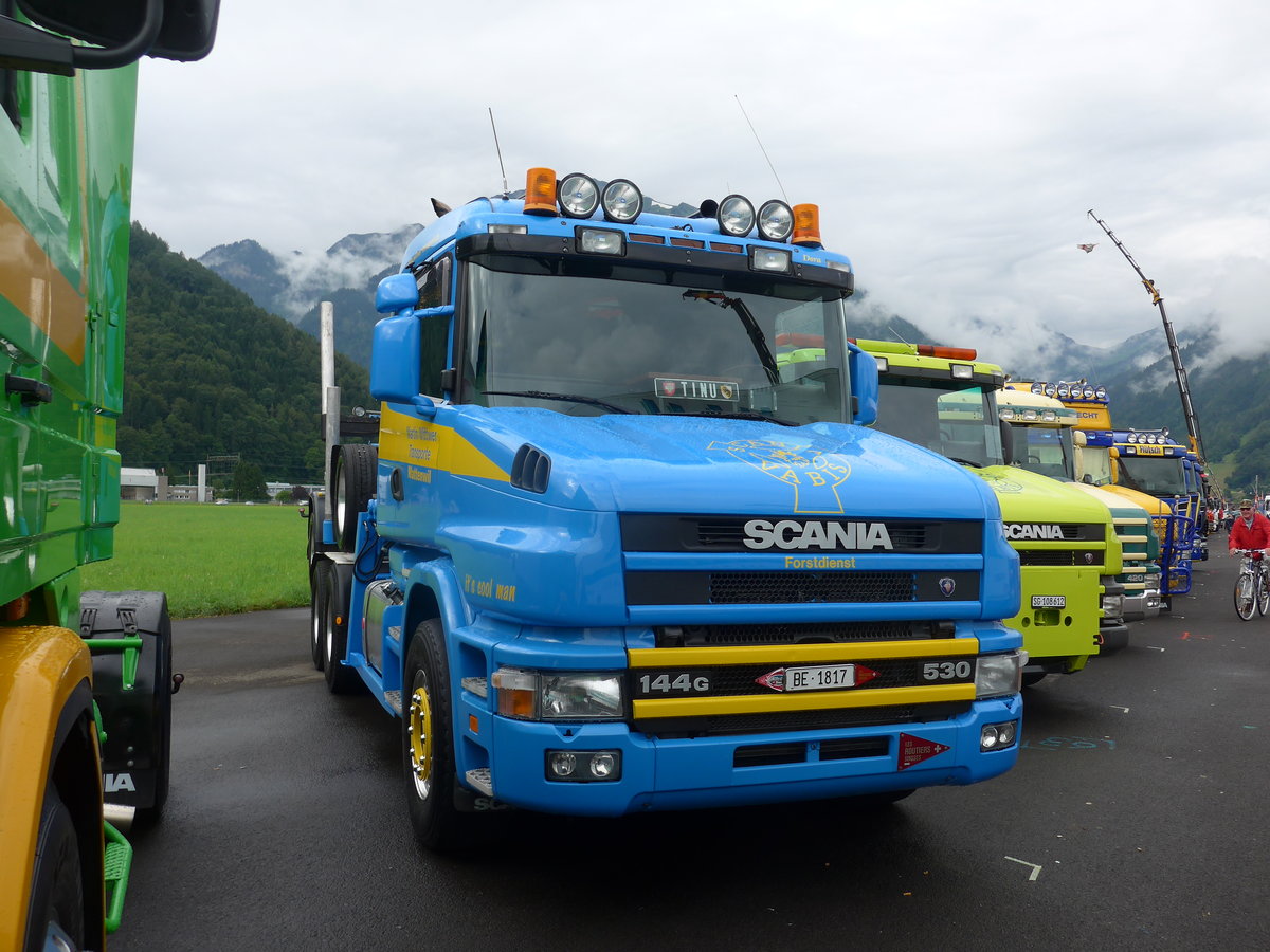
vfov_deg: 48.2
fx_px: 1064
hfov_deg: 61.7
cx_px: 635
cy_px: 476
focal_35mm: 29
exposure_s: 1/640
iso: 80
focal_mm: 6
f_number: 2.8
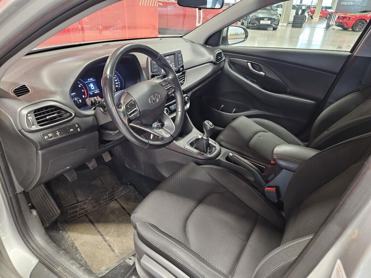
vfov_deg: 58.9
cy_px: 139
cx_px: 186
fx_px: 247
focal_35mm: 23
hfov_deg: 73.9
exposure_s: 1/25
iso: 800
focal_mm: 5.4
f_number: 1.8
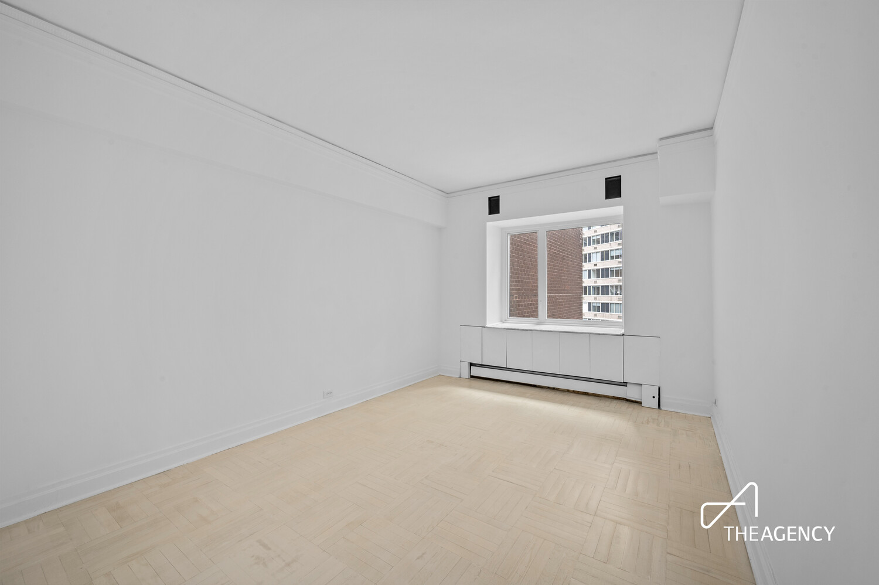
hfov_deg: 104.3
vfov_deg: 81.1
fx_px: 342
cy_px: 292
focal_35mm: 14
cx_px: 440
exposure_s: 1
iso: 320
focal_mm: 14
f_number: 11
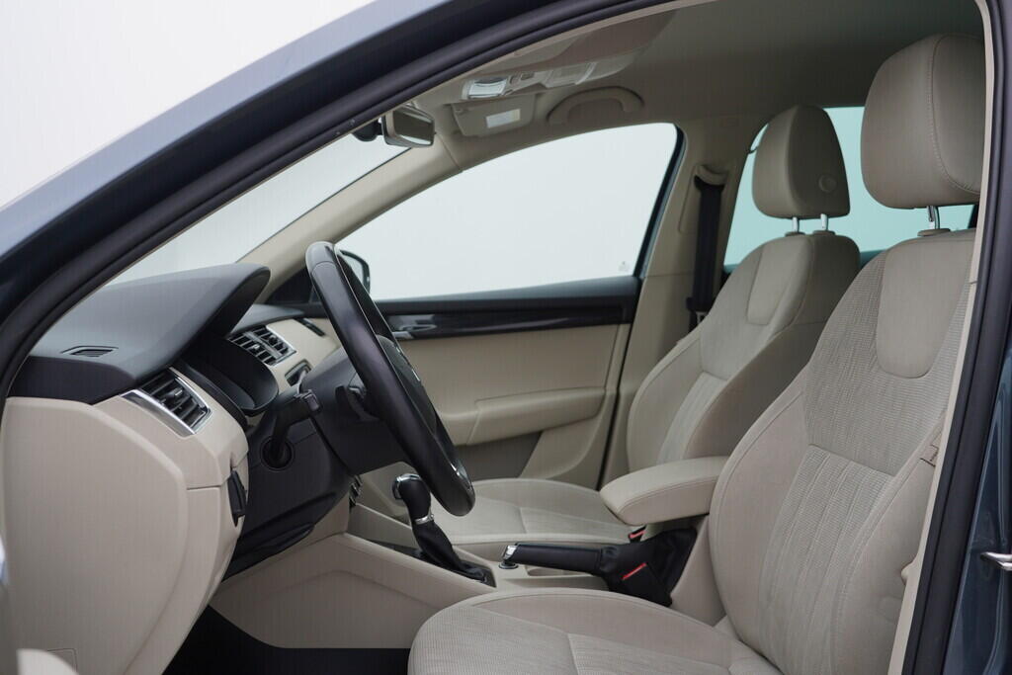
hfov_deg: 53.1
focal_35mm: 36
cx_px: 506
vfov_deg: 36.9
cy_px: 338
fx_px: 1012
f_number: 4
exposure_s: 1/60
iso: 125
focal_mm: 24
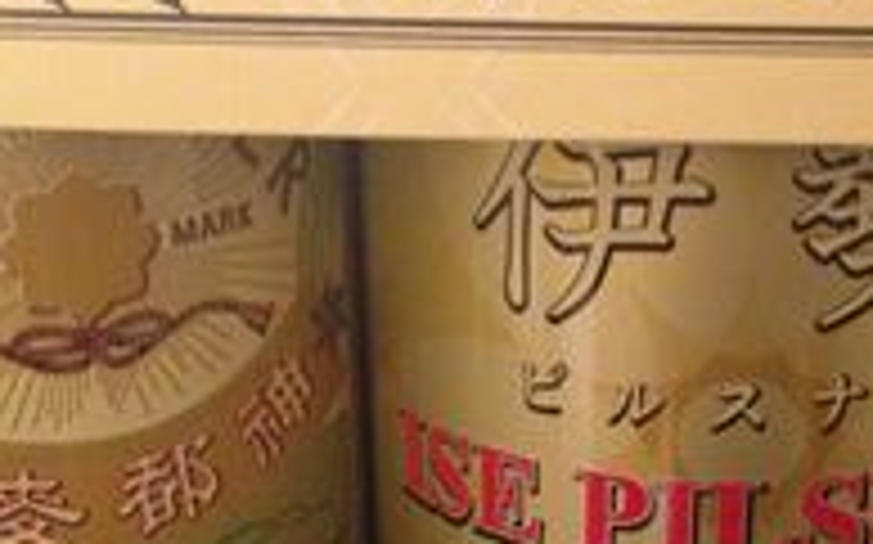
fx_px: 2140
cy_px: 497
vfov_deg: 14.3
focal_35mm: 90
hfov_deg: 22.7
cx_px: 729
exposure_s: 1/15
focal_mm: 4.12
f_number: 2.4
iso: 500
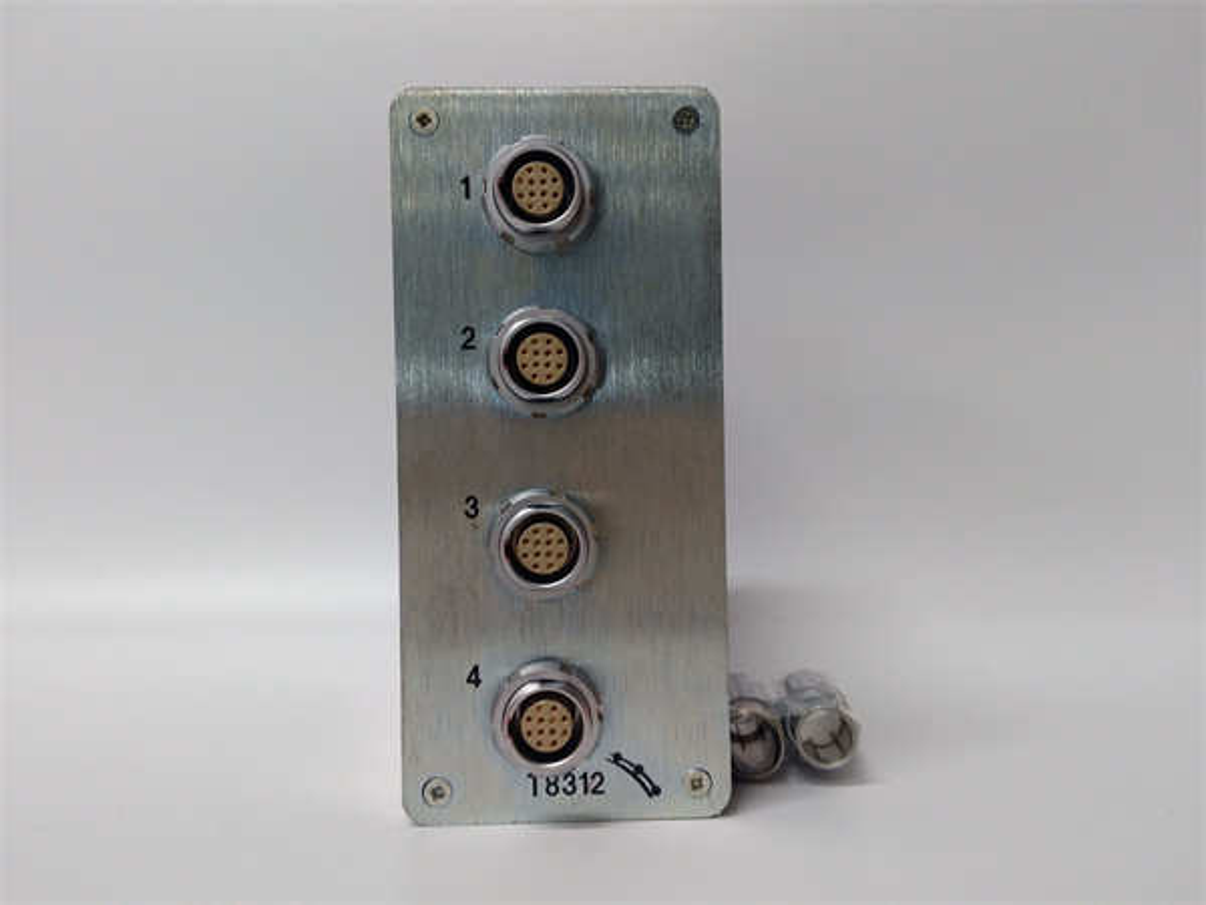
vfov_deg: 51.4
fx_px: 941
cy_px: 452
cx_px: 603
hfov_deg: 65.3
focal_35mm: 27
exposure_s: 1/33
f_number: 2
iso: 182
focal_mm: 3.79
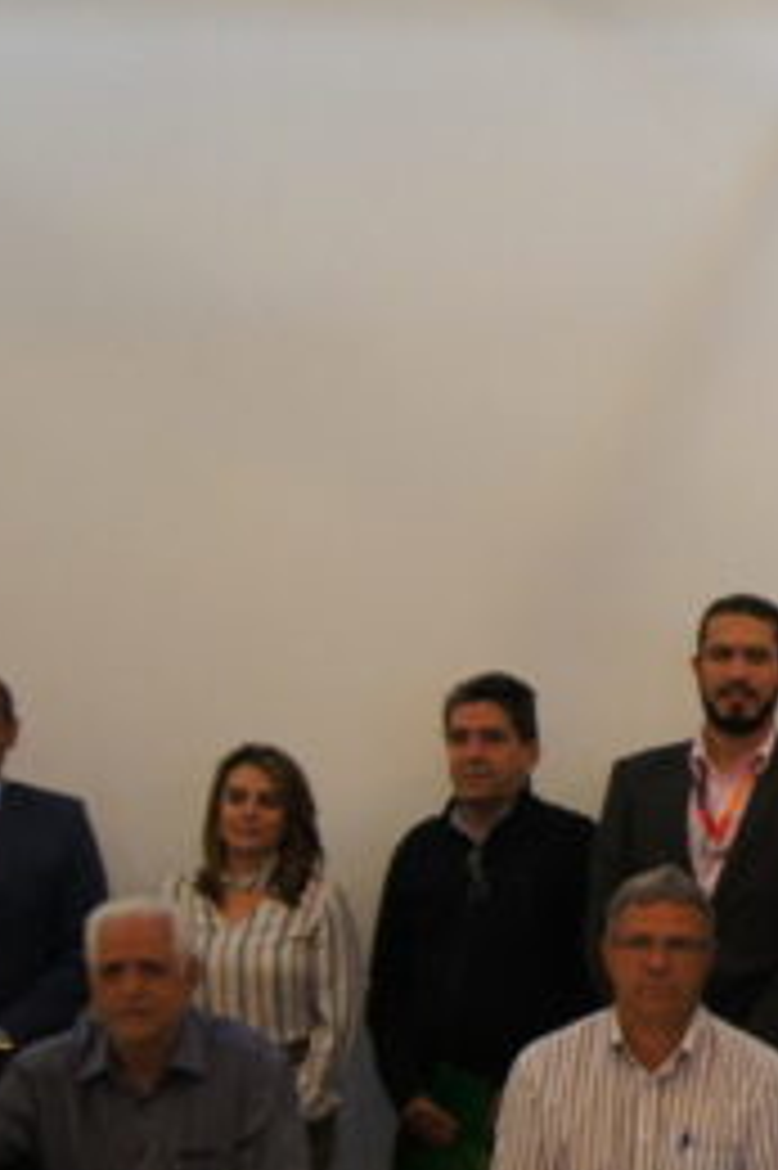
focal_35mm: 98
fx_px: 3191
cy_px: 713
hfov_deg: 13.0
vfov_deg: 20.7
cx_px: 1243
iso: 1600
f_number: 4
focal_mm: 25
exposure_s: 1/160
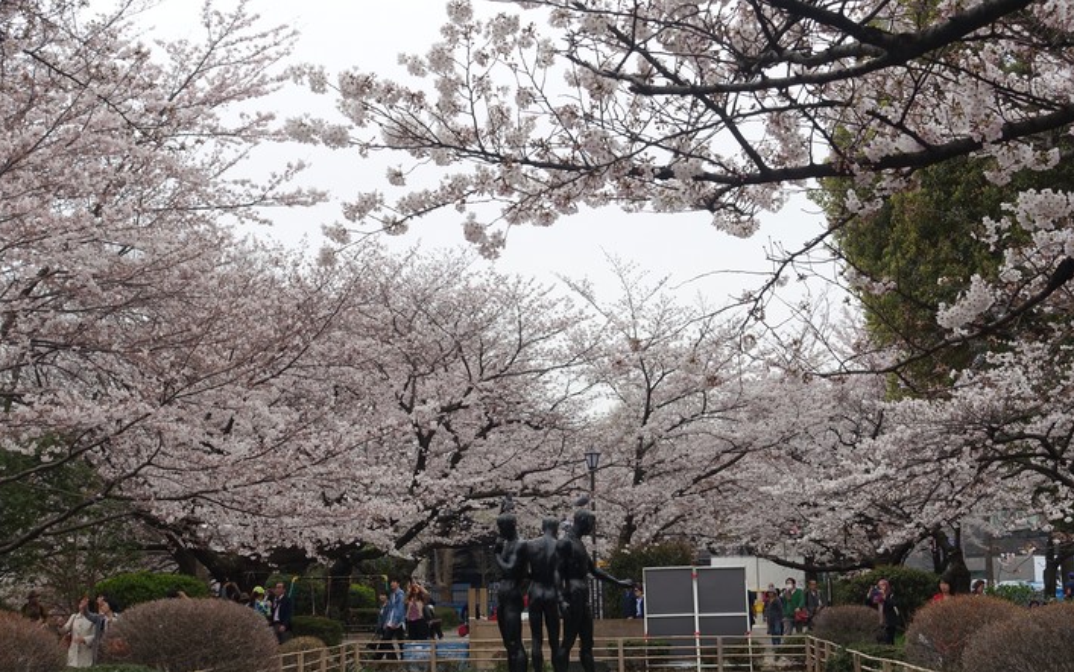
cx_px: 533
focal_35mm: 55
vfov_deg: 23.6
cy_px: 363
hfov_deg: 36.9
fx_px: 1610
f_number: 5.6
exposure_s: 1/80
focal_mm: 19.29
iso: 125
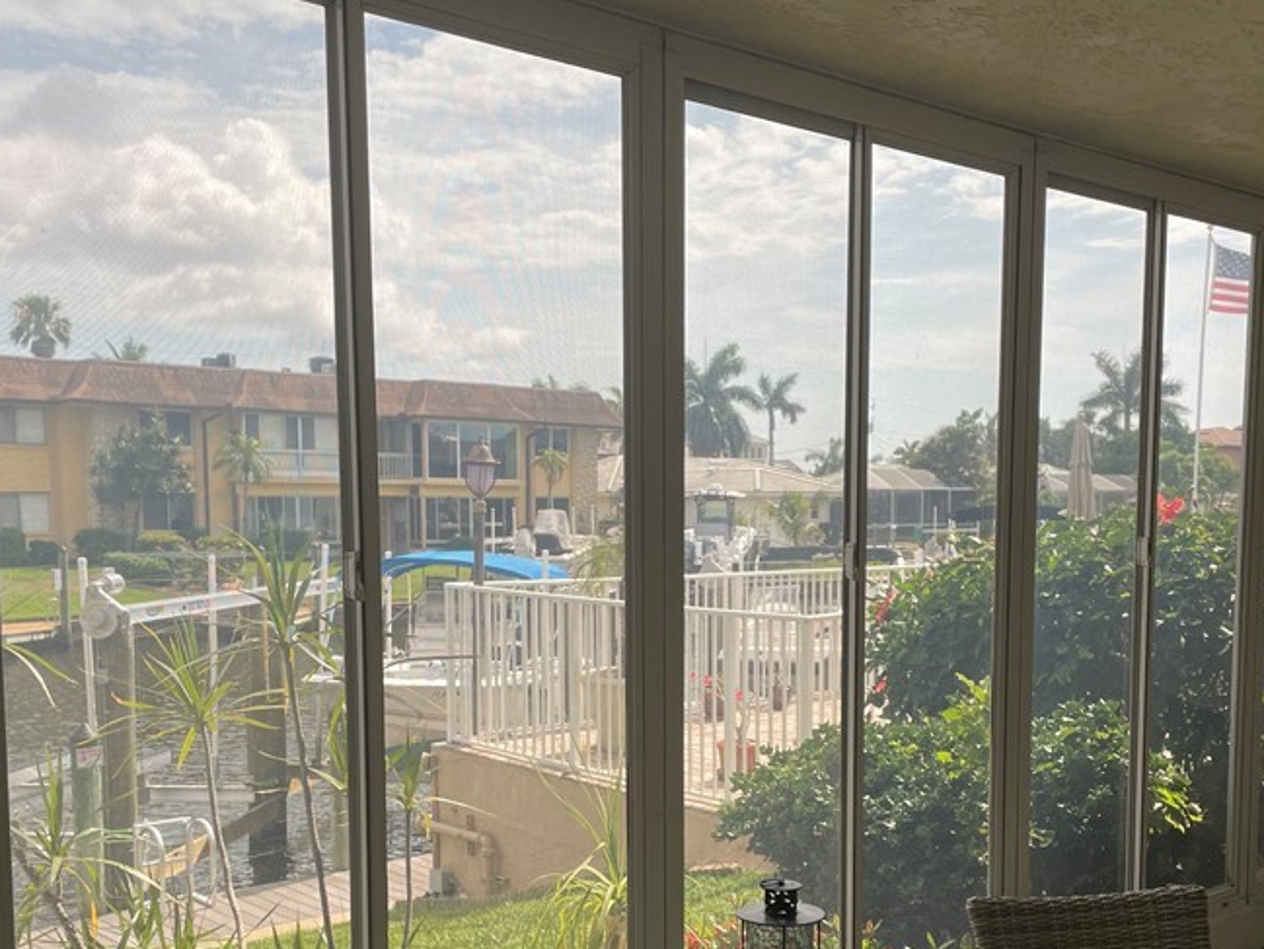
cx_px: 662
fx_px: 1497
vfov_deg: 34.8
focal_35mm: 41
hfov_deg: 45.8
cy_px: 641
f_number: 1.6
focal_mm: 4.2
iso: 32
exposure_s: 1/979
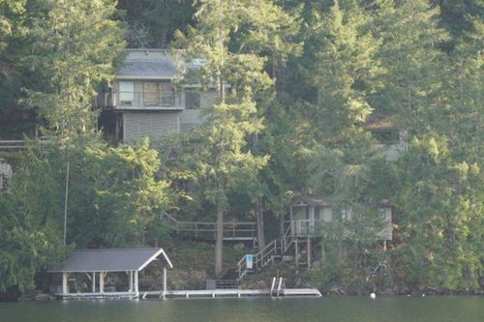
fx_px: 2721
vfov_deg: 6.8
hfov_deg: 10.2
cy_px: 161
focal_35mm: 202
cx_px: 242
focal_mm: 135
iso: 500
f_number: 5.6
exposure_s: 1/250
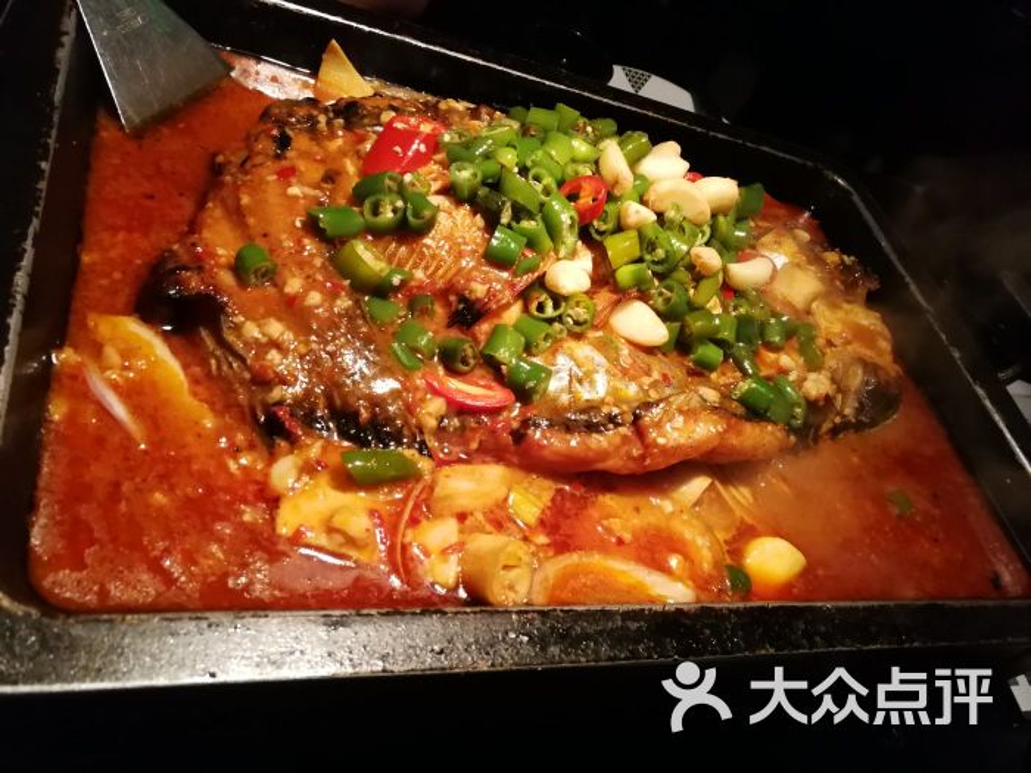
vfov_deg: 51.4
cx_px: 516
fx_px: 804
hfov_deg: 65.3
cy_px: 386
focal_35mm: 27
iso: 500
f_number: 2.2
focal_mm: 3.95
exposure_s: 1/100
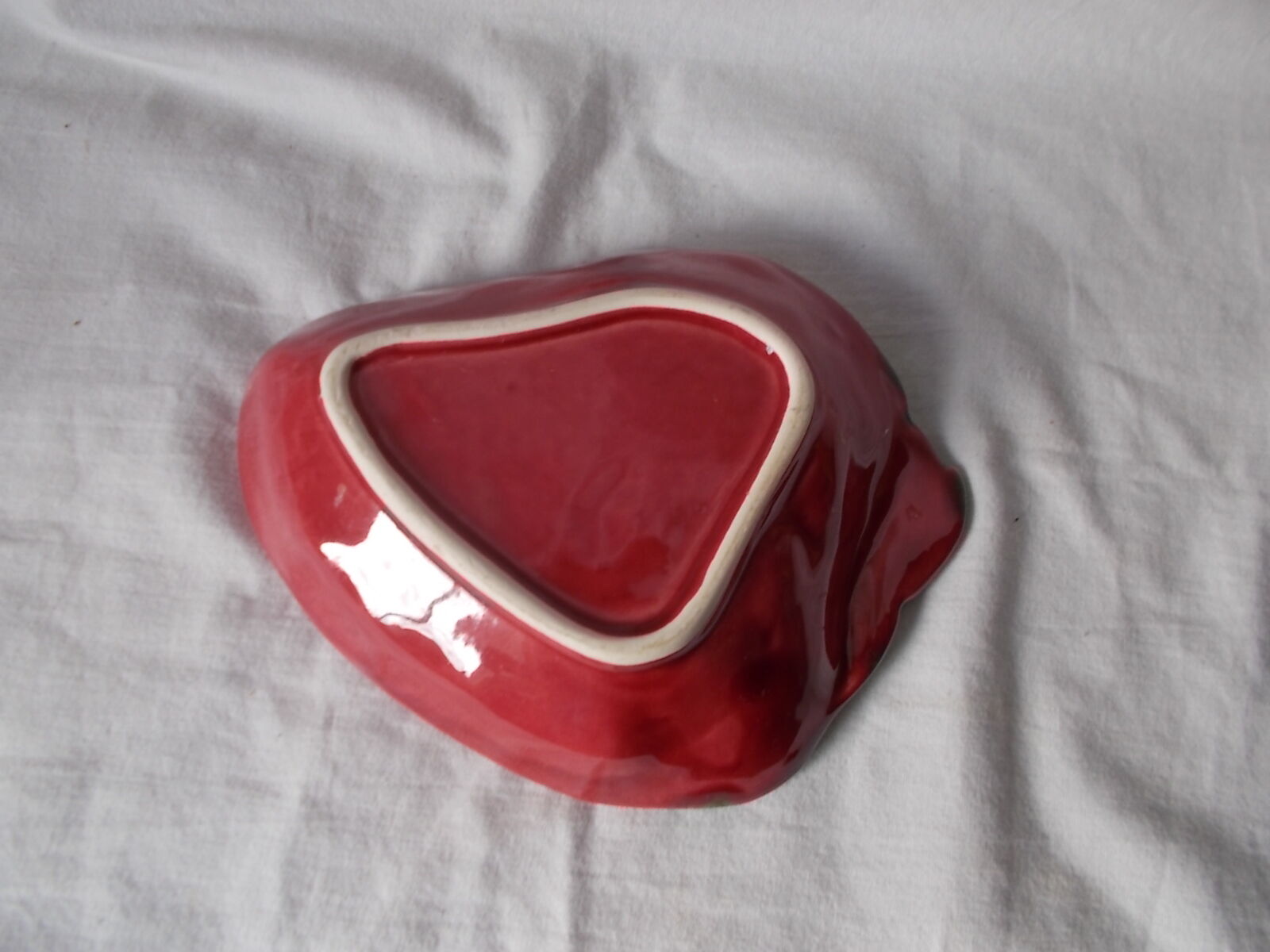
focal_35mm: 26
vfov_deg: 53.1
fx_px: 954
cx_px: 635
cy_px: 476
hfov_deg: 67.3
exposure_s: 1/60
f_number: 3.2
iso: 80
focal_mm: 4.6
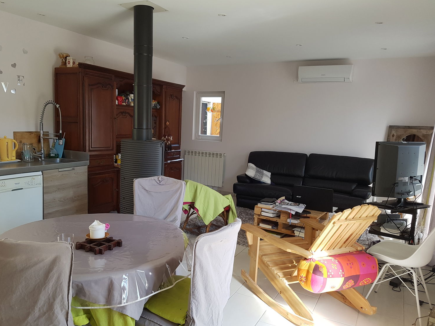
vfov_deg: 49.7
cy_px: 174
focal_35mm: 28
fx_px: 352
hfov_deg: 63.4
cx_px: 203
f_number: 1.7
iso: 80
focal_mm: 4.2
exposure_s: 1/100
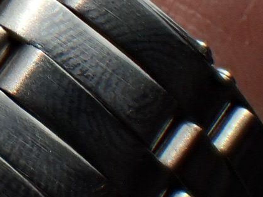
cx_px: -285
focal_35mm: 366
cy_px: -190
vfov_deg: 4.0
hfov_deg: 5.3
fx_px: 2781
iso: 100
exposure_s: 1/500
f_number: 5.6
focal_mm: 14.41
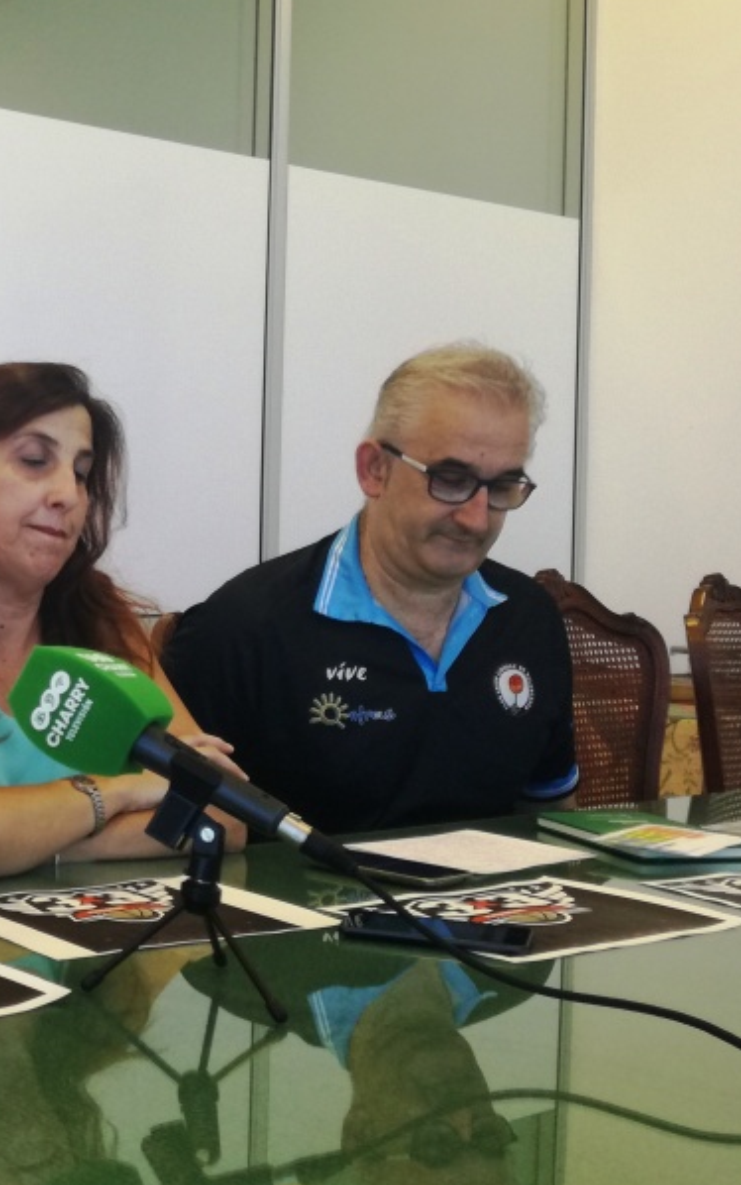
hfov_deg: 24.2
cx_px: -121
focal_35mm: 49
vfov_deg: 41.0
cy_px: 549
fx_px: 1582
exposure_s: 1/40
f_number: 2
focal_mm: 3.79
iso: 100
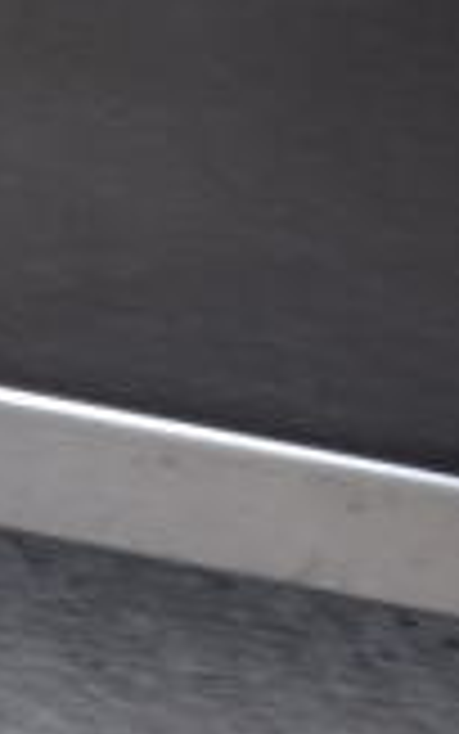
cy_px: 360
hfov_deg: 10.2
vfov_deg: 20.2
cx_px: -801
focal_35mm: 103
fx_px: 2060
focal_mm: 18
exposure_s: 1/125
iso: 220
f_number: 5.6
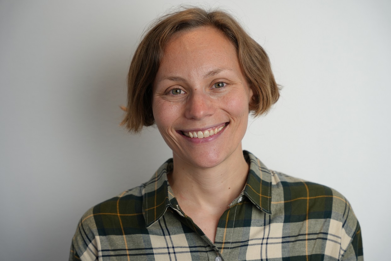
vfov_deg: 20.5
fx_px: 720
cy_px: 130
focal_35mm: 66
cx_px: 196
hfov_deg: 30.4
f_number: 4
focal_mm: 66.3
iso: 500
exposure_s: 1/160
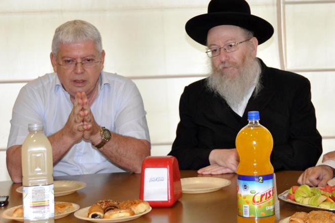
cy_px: 75
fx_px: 1032
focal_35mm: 111
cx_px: 243
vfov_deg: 12.3
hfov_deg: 18.3
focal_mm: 48
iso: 720
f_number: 4.5
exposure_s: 1/60
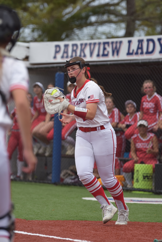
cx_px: 81
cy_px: 121
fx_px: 1468
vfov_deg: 9.5
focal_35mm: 218
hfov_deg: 6.3
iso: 250
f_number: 2.8
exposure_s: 1/640
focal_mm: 145
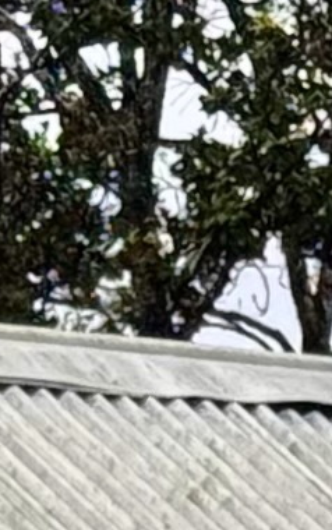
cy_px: 1519
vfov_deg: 3.9
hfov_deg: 2.5
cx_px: -547
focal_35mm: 520
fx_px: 7517
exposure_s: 1/593
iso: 64
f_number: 1.78
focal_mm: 6.76
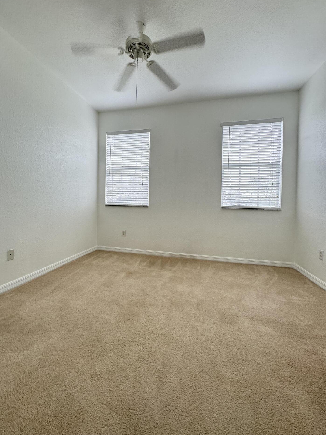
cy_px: 204
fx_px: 188
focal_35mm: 15
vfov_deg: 98.1
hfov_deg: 81.6
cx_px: 153
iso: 250
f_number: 2.2
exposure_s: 1/120
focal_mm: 2.22
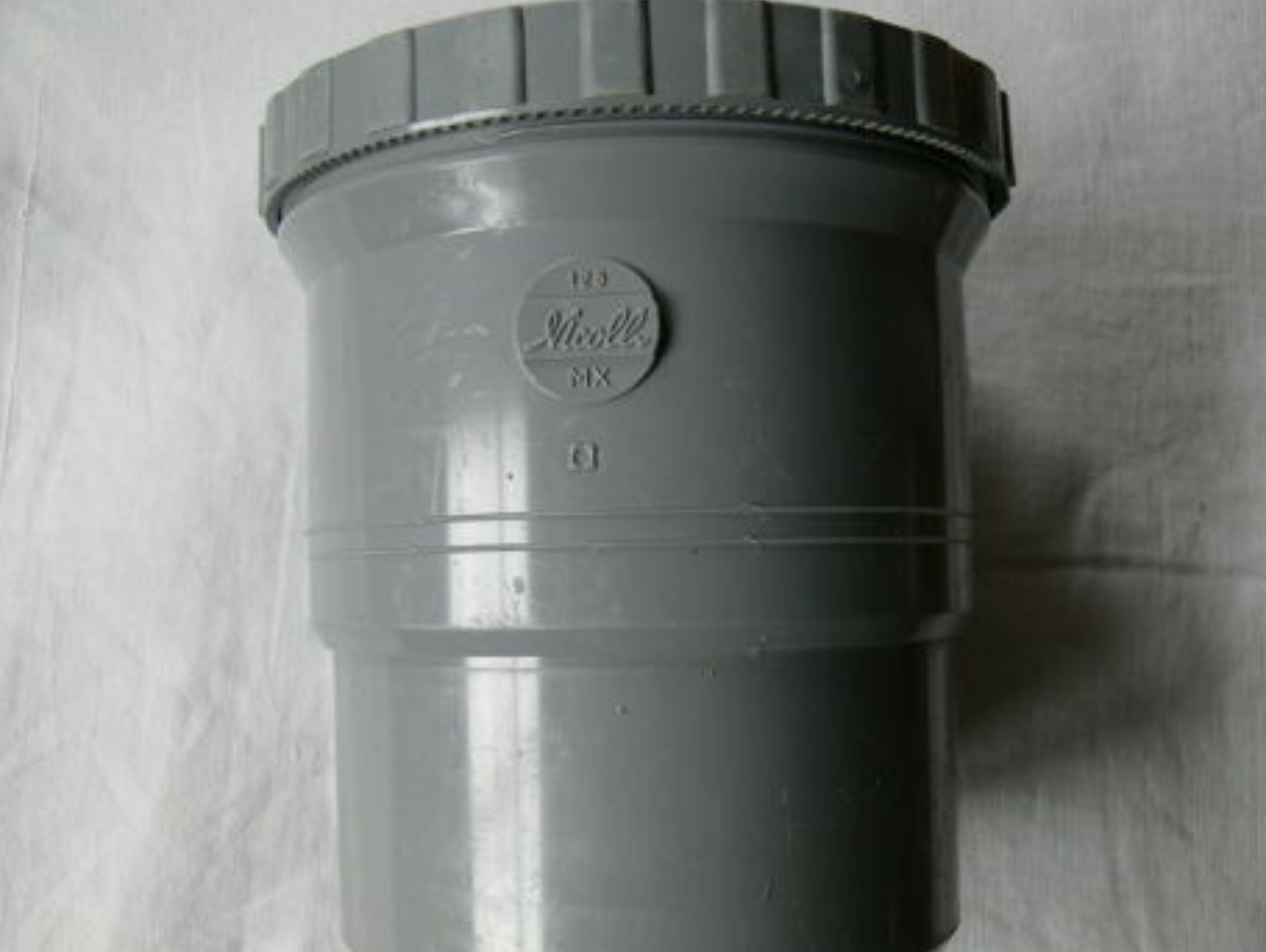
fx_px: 1427
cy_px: 487
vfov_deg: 36.9
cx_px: 609
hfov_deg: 47.8
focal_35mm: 39
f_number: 2.8
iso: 125
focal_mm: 7.7
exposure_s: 1/30
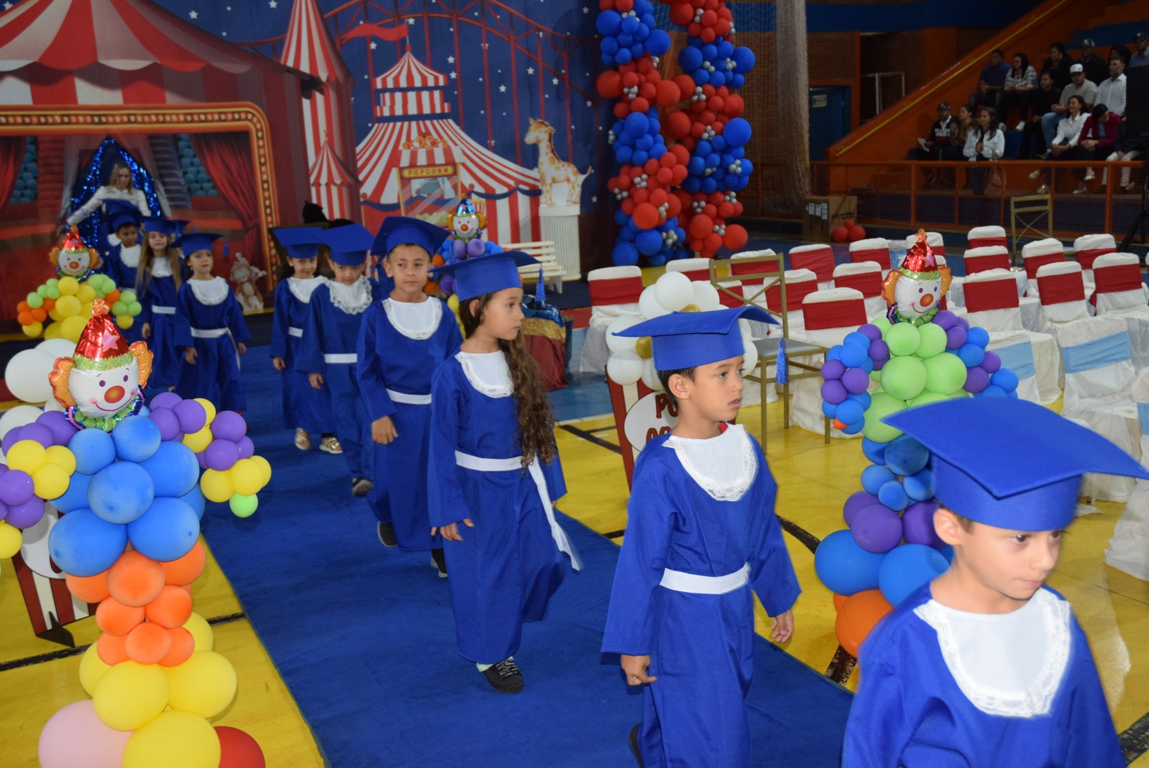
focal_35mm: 36
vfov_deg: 36.9
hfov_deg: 53.1
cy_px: 384
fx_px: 1150
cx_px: 574
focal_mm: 24
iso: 1100
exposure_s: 1/60
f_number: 3.8
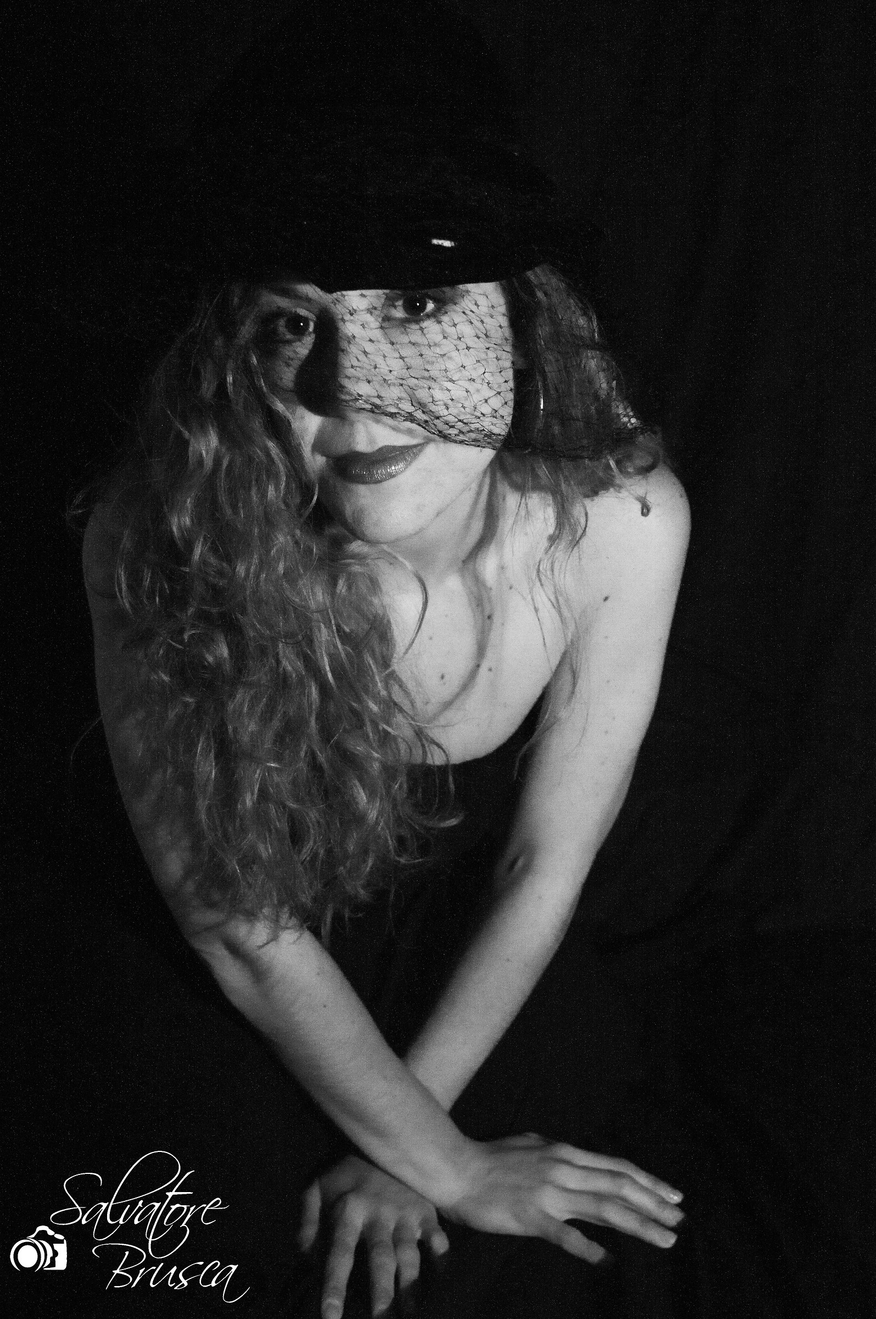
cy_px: 660
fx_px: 1481
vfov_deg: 48.0
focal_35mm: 40
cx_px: 438
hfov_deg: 32.9
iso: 400
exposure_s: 1/60
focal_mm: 27
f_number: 4.5
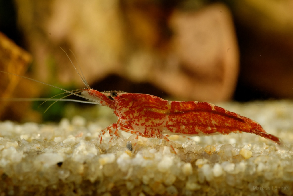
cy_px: 98
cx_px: 146
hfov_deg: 13.7
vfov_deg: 9.2
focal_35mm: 150
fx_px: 1222
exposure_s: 1/125
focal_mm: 100
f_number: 22
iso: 100
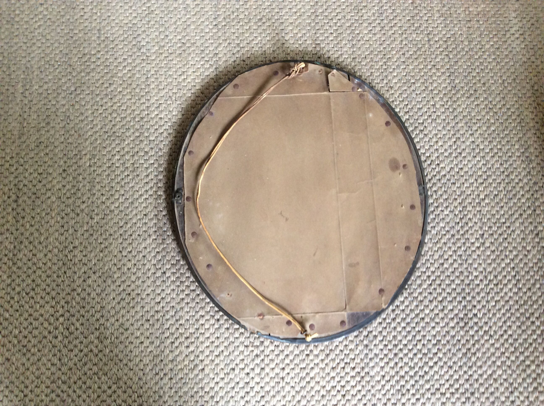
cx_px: 272
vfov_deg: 44.1
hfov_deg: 56.9
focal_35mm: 32
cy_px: 203
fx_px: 502
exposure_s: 1/25
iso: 125
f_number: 2.4
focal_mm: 3.3
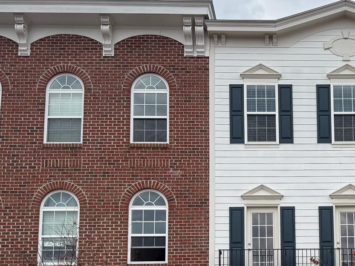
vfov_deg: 23.8
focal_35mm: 59
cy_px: 260
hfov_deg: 31.2
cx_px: 320
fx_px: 605
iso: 100
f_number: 1.78
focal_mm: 6.76
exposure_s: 1/2299
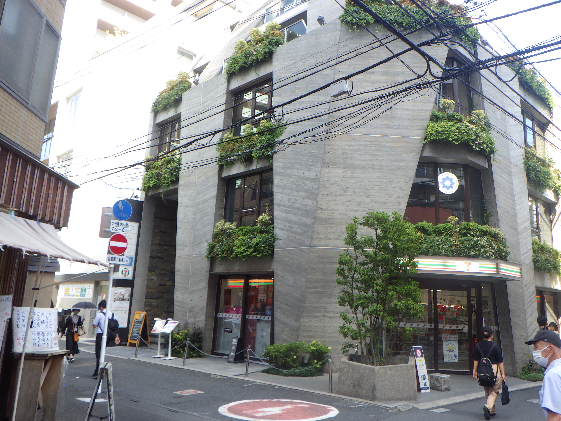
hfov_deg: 58.3
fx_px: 502
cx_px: 305
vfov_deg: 45.4
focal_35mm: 31
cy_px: 191
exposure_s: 1/160
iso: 125
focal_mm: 5
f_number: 3.5
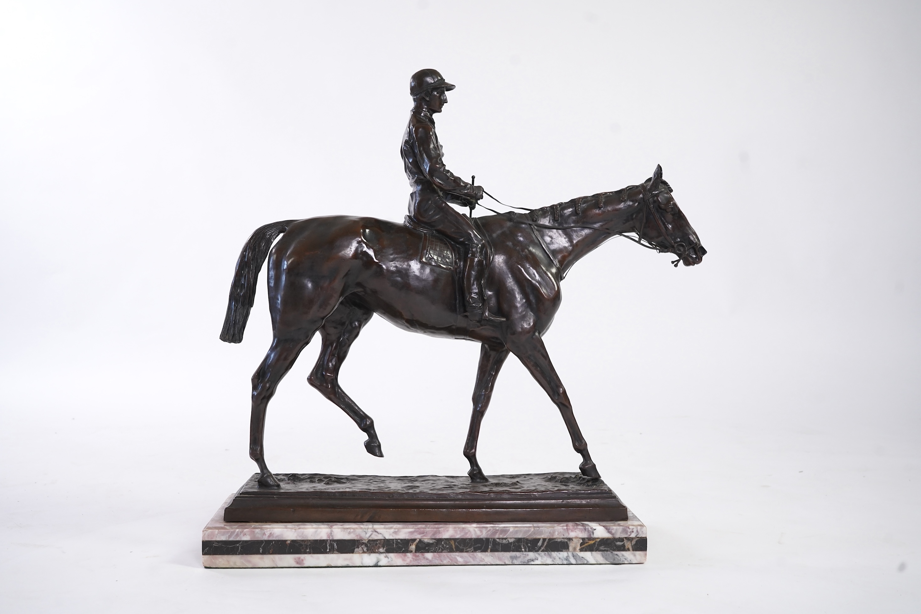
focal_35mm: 38
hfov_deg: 50.7
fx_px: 972
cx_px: 457
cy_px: 305
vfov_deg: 35.0
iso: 1250
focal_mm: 37
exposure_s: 1/100
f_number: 7.1
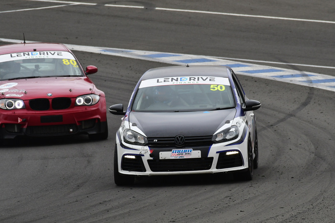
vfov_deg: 1.8
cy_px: 112
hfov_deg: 2.7
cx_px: 168
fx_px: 6981
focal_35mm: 750
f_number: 11
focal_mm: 500
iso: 800
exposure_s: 1/640
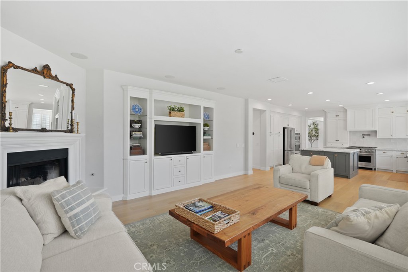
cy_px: 136
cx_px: 204
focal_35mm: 16
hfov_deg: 96.7
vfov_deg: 73.8
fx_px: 181
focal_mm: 16
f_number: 4
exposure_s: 1/15
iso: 250
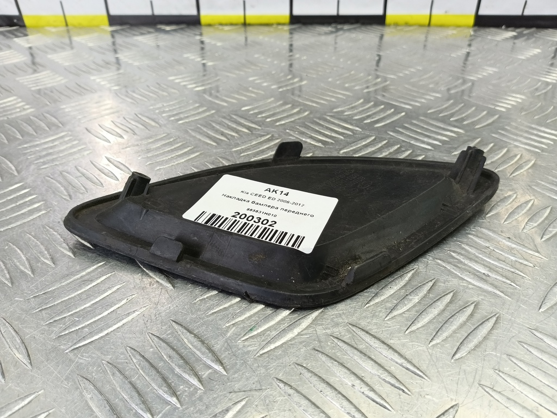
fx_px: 370
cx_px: 278
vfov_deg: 58.9
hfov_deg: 73.9
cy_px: 209
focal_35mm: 23
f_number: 1.6
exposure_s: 1/50
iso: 150
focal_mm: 4.11
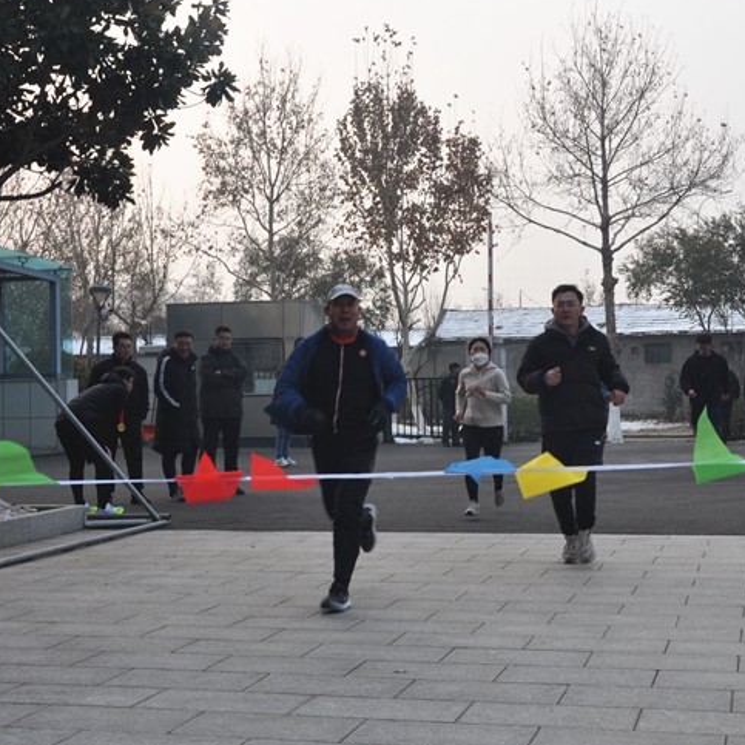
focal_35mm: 53
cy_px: 339
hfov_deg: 32.3
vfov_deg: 32.4
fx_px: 1283
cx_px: 455
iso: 200
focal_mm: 25
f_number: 10
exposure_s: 1/100
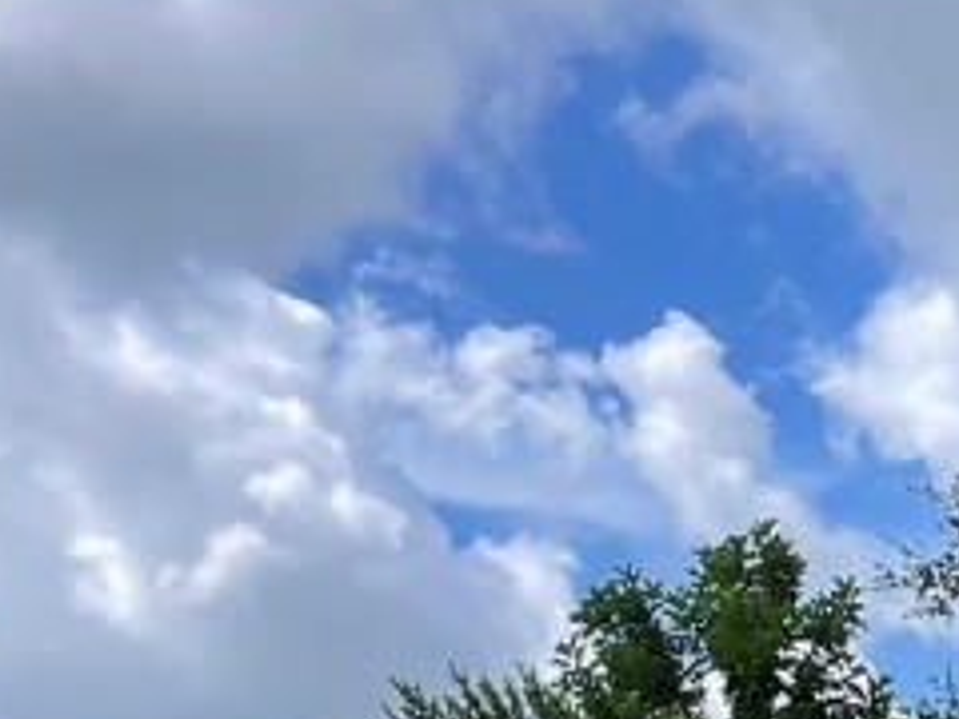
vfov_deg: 11.8
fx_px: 3075
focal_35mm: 111
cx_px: 1482
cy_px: 1482
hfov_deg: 16.1
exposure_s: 1/1642
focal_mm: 4.2
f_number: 1.6
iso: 32
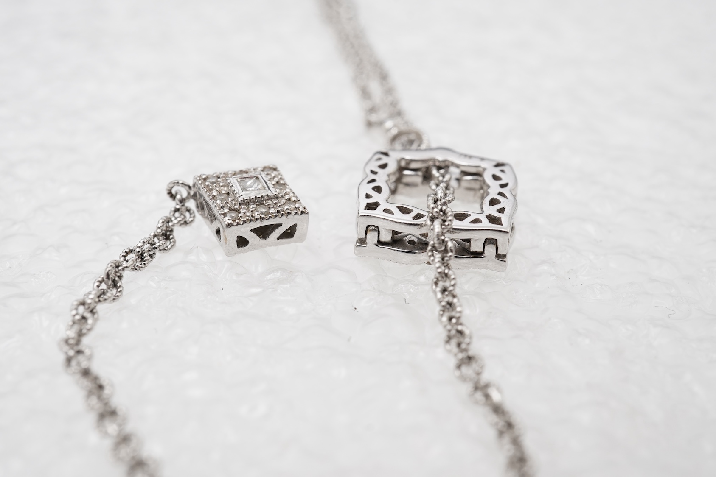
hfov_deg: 43.6
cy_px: 238
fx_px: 895
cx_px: 358
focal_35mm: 45
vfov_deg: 29.9
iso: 400
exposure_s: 1/125
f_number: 18
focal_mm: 30
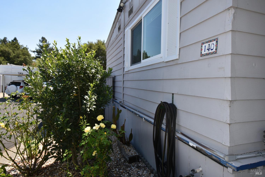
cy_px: 88
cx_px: 132
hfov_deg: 85.4
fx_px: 144
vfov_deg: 63.2
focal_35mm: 20
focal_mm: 13
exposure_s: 1/200
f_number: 7.1
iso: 100
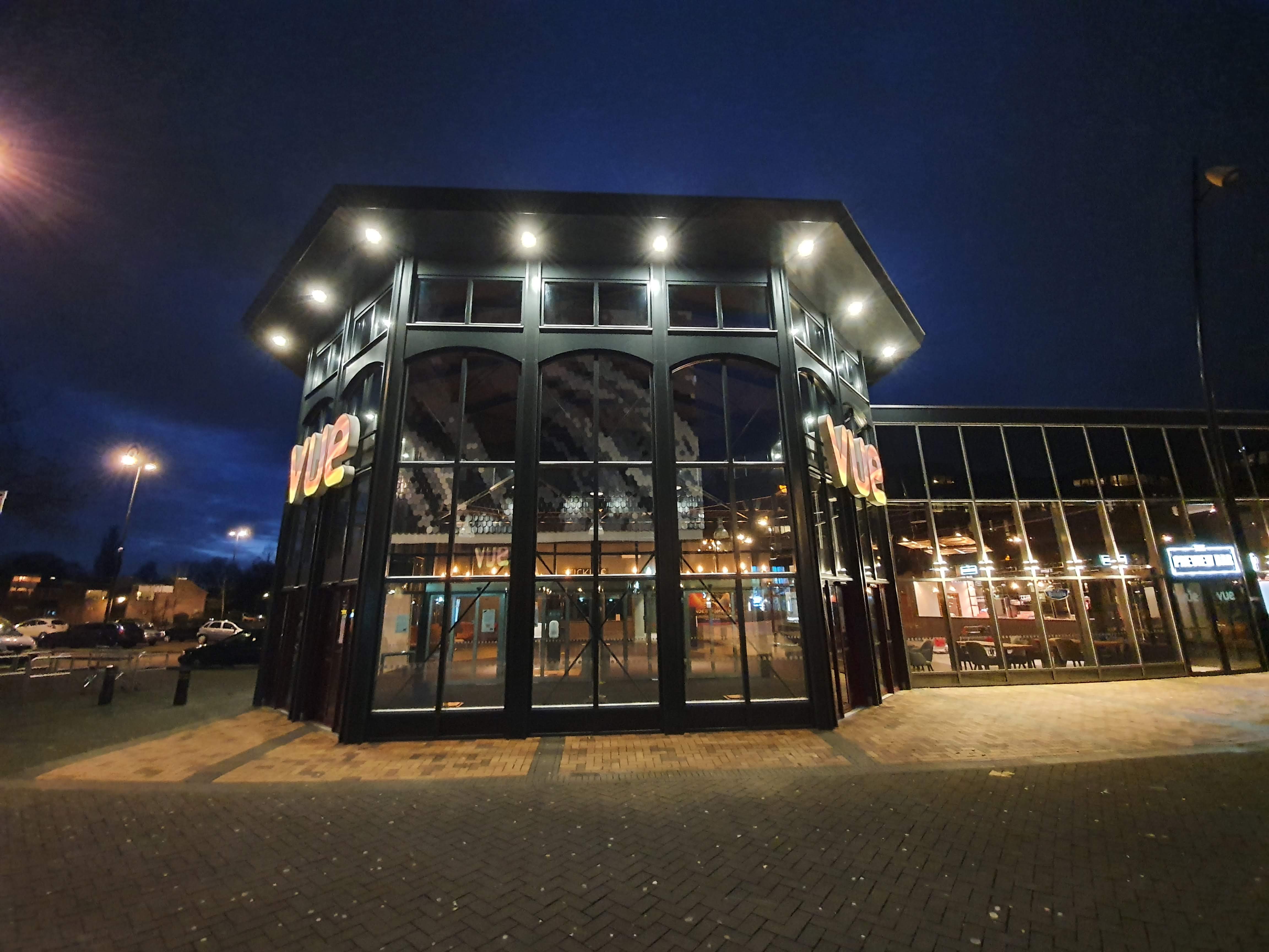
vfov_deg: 89.9
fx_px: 477
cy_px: 476
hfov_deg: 106.2
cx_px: 634
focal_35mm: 13
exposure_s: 1/10
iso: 1000
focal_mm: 1.8
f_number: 2.2
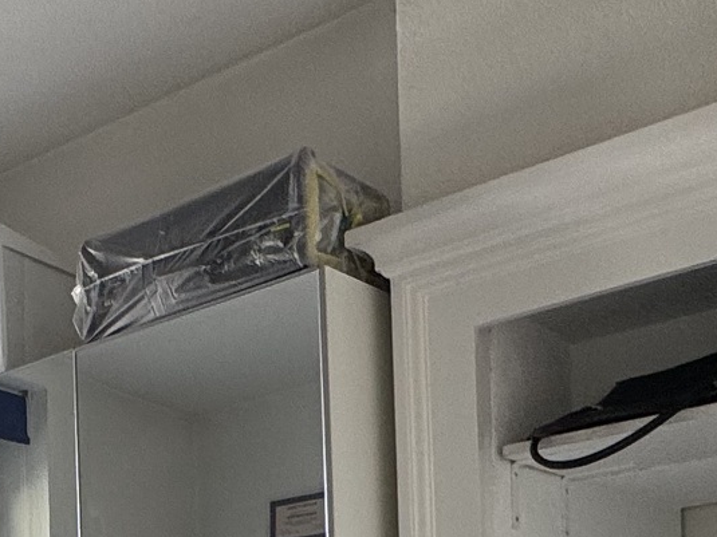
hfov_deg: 23.8
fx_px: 1387
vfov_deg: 19.1
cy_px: 820
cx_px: -320
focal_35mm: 67
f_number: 2.2
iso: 40
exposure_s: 1/99
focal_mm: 2.22
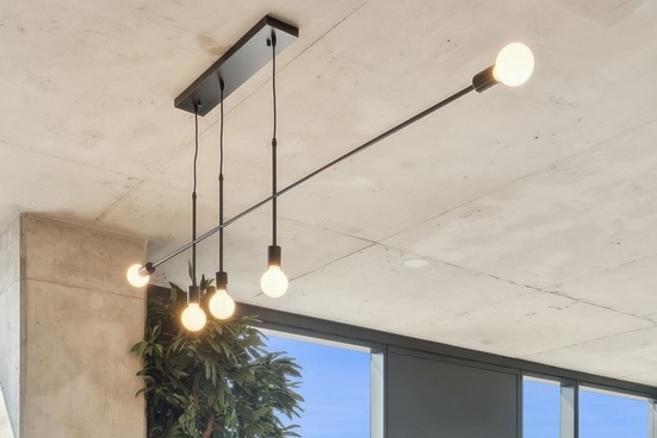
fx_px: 858
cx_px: 347
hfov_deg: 41.9
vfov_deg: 24.8
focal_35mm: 47
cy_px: 574
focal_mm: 16
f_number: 8
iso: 320
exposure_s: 1/160
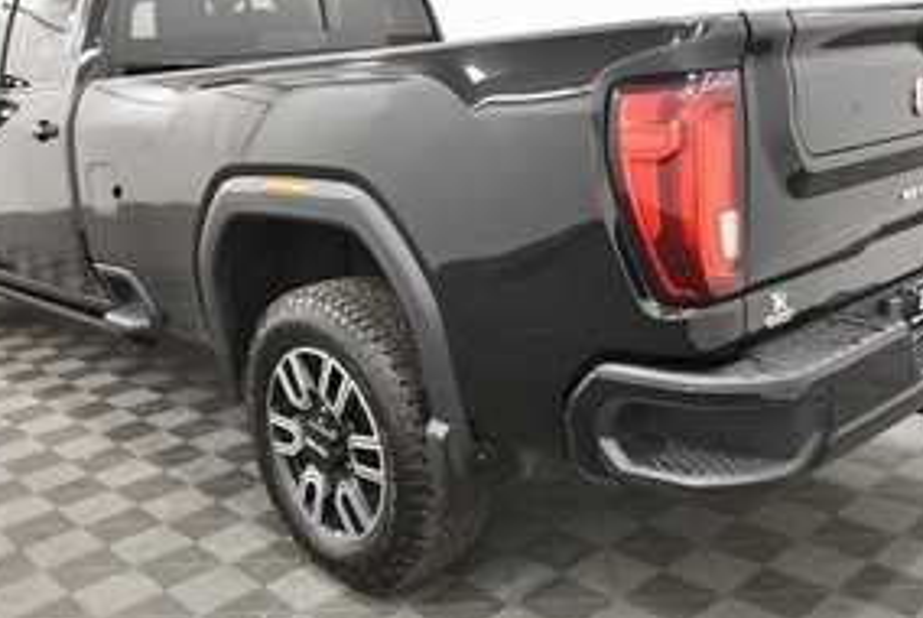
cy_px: 242
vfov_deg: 35.0
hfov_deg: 50.6
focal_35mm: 38
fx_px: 975
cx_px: 448
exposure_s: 1/125
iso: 2500
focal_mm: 18
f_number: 5.6
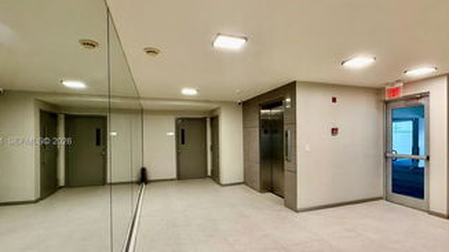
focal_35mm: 20
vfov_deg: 55.6
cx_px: 251
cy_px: 142
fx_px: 238
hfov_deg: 86.3
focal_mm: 2.22
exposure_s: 1/120
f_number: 2.2
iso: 500
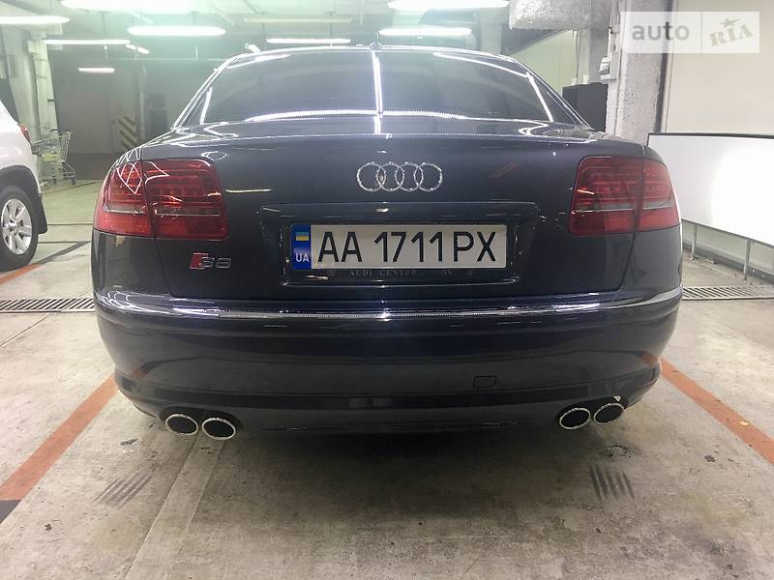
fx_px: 648
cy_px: 290
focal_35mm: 29
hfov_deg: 61.7
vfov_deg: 48.2
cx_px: 387
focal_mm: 4.2
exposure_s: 1/17
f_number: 2.2
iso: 64
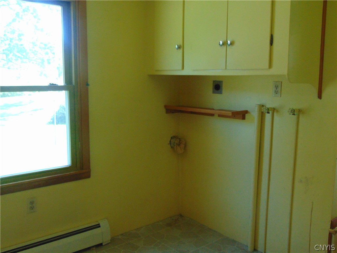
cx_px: 168
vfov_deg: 40.7
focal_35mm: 35
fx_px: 341
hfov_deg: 52.6
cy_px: 126
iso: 250
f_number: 3.2
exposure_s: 1/60
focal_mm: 6.3
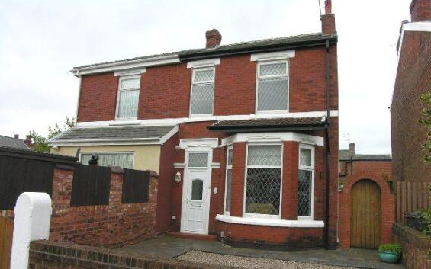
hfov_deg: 55.3
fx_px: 411
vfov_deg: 36.1
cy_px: 164
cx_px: 222
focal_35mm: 35
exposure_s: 1/120
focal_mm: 8.1
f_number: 4.5
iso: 50
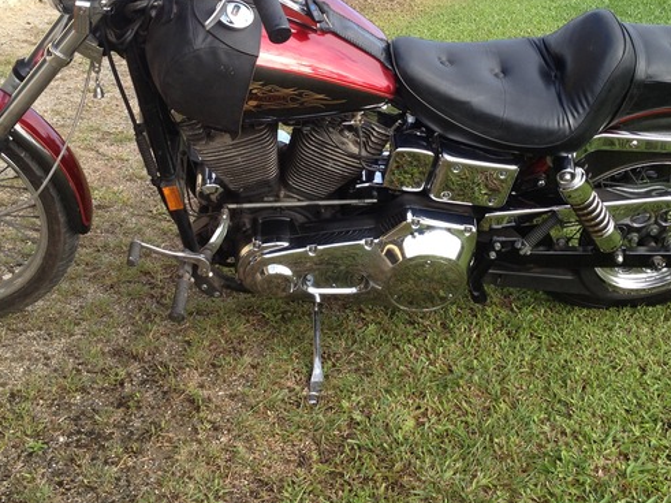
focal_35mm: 57
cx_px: 336
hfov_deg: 33.8
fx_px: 1105
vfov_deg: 25.3
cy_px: 122
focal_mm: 4.28
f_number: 2.4
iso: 64
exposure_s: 1/329
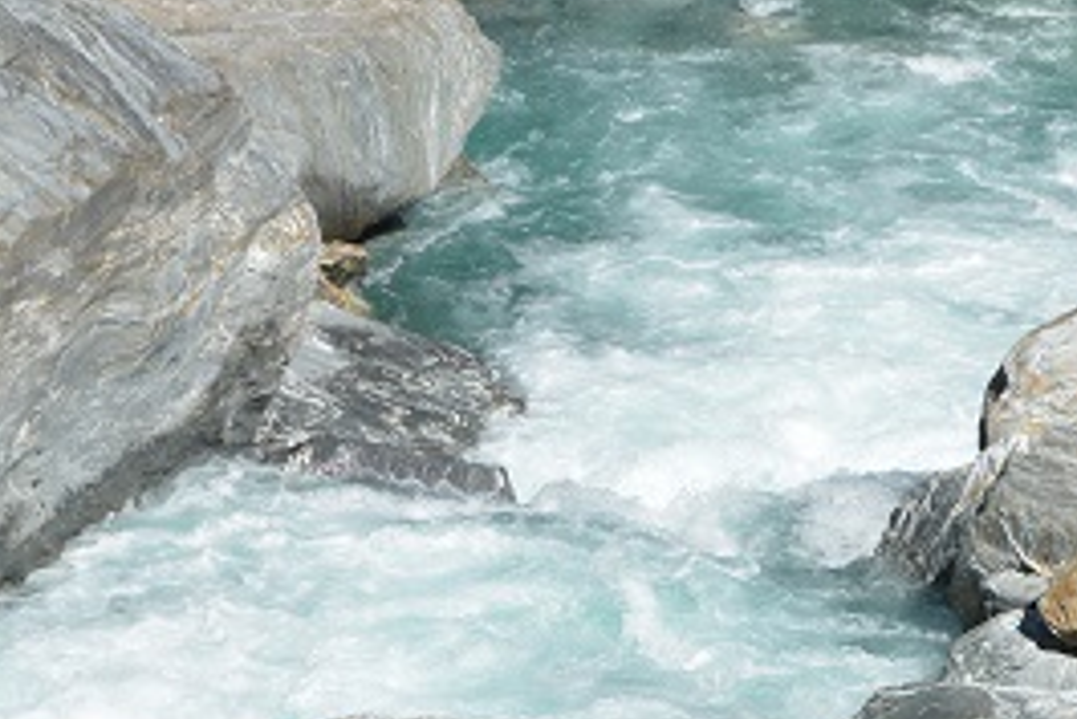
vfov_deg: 4.1
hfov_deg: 6.1
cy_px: 343
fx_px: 10147
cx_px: 727
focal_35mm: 339
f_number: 9
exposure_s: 1/320
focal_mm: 120
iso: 100
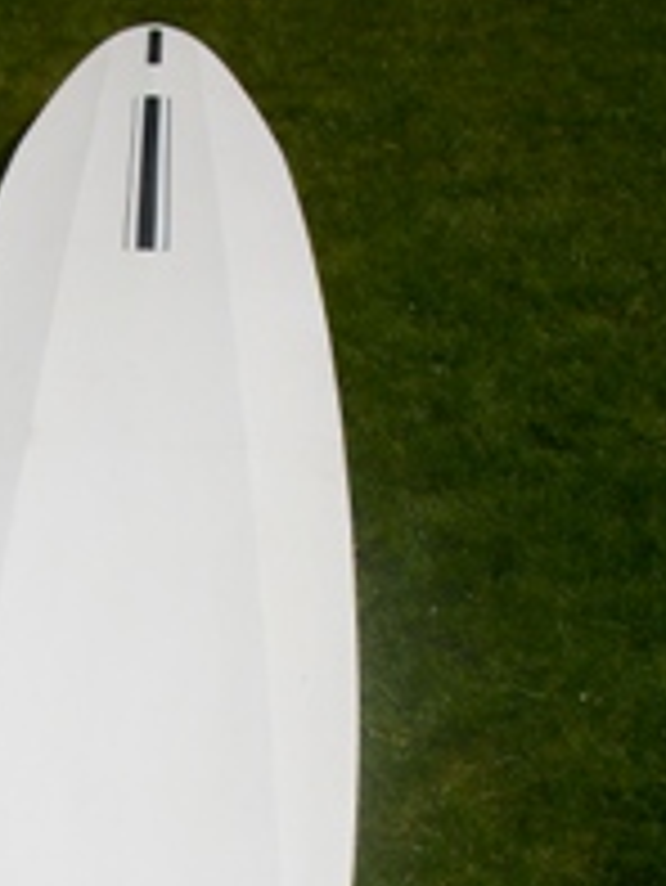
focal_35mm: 69
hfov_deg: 20.9
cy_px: 675
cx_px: 72
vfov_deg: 27.7
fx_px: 1768
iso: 80
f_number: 5.5
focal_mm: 5.7
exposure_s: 1/879
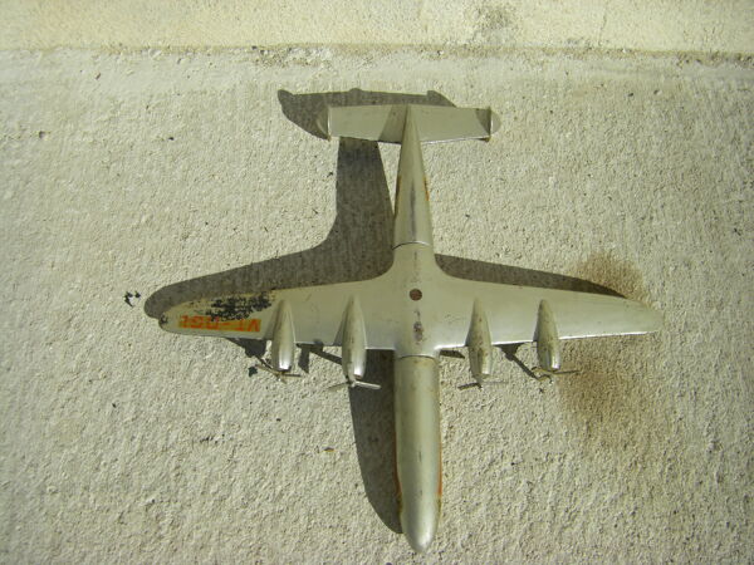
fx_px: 828
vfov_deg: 37.7
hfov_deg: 49.0
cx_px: 377
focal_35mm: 38
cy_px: 282
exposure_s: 1/320
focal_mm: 6.3
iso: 64
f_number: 7
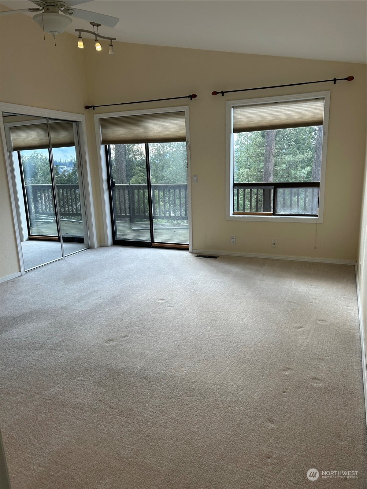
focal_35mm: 26
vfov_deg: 67.3
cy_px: 244
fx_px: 368
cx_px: 184
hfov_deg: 53.1
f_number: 1.5
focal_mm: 5.7
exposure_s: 1/272
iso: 40
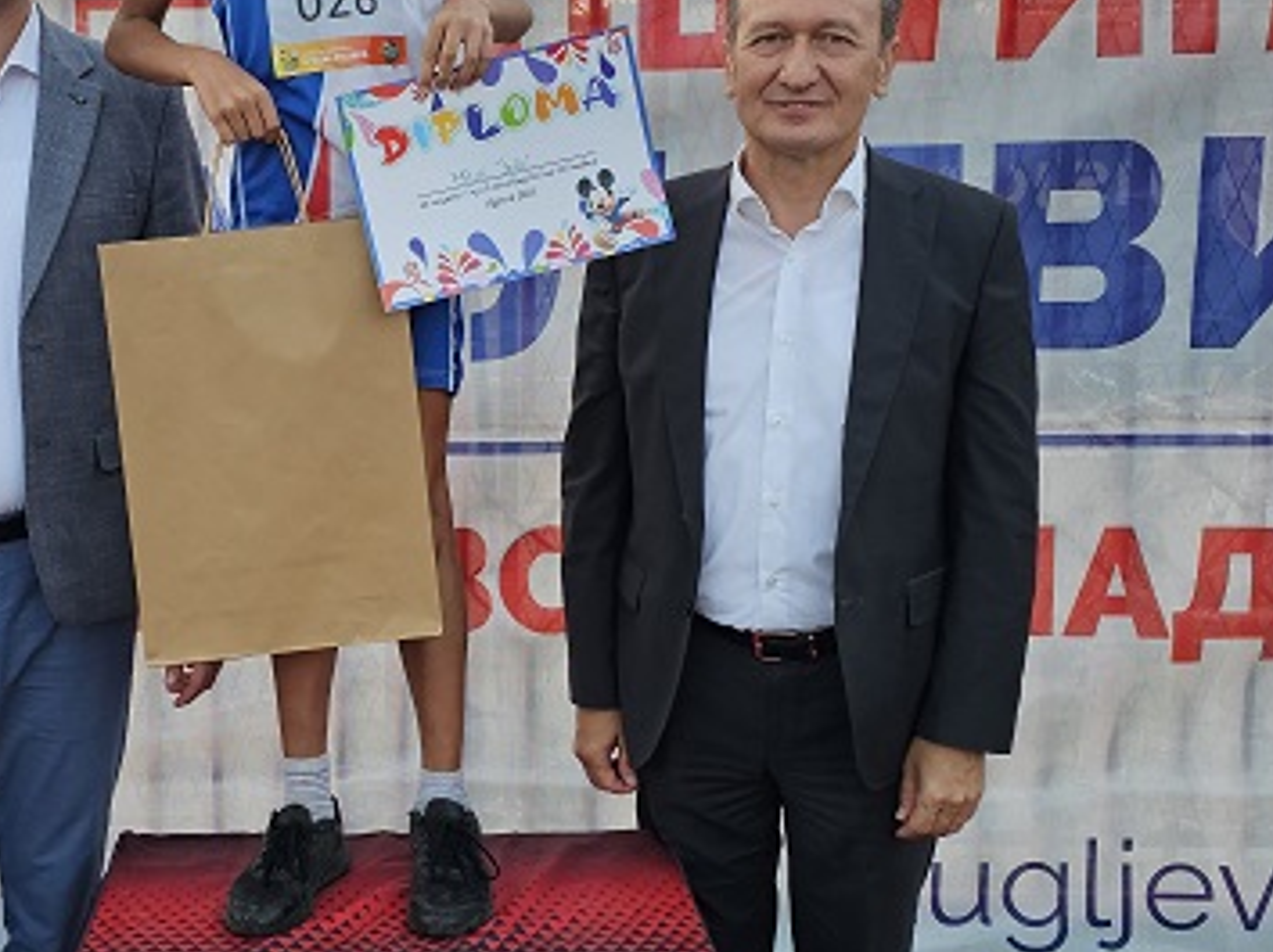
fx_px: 1911
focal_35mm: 52
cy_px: 438
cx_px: 291
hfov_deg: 35.9
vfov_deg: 28.0
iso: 100
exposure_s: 1/180
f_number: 1.7
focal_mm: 6.3
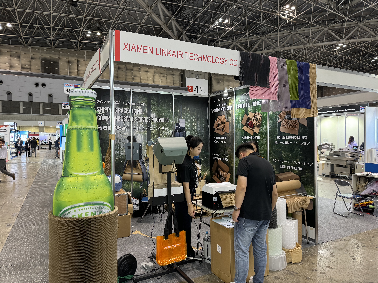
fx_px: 262
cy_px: 142
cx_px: 189
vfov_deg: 56.8
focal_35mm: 24
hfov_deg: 71.6
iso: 160
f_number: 1.78
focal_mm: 6.76
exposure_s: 1/50
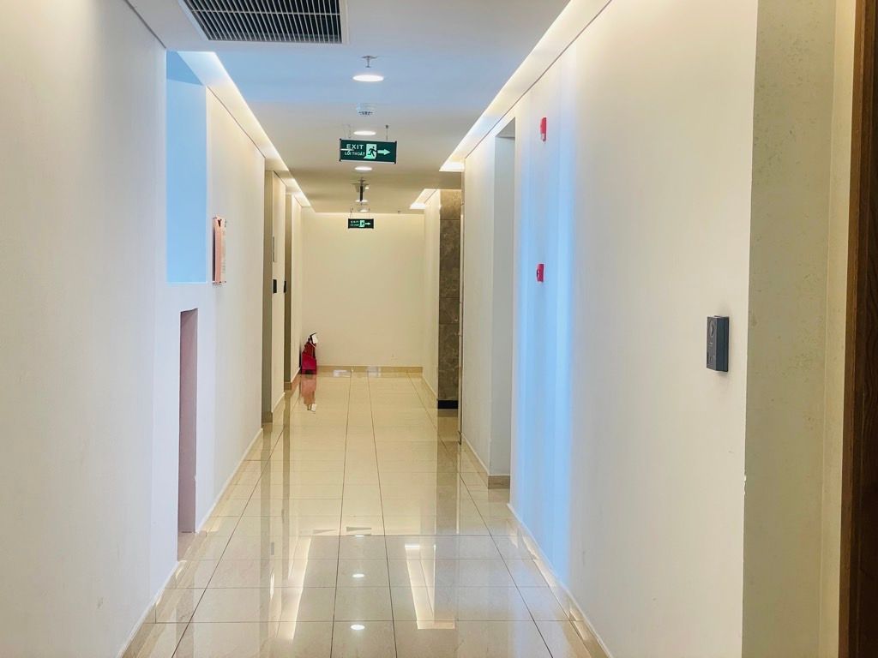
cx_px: 439
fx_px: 1319
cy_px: 329
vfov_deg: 28.0
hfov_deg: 36.8
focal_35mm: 52
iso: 125
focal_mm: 6
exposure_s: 1/50
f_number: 2
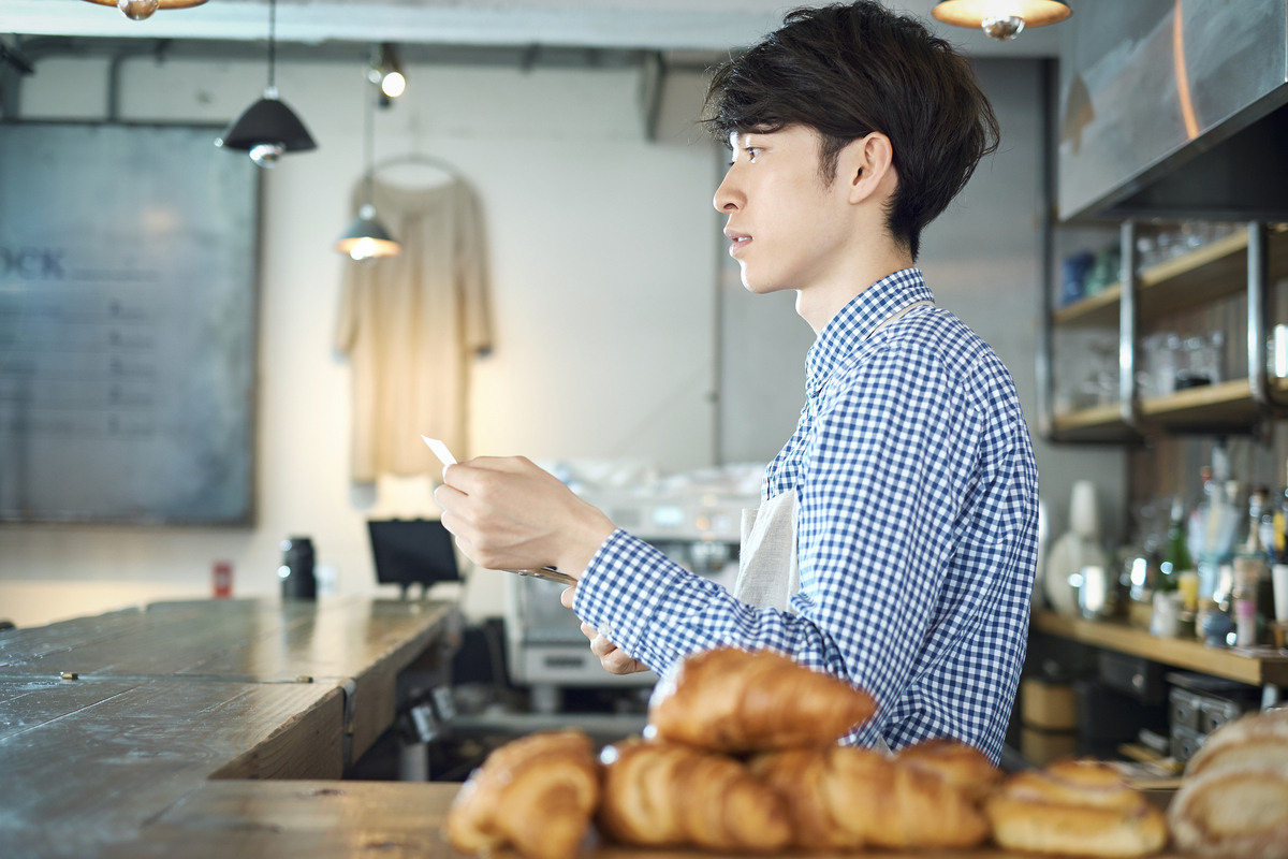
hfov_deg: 37.5
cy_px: 430
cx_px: 644
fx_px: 1896
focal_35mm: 53
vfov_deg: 25.5
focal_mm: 35
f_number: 2
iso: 200
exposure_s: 1/100
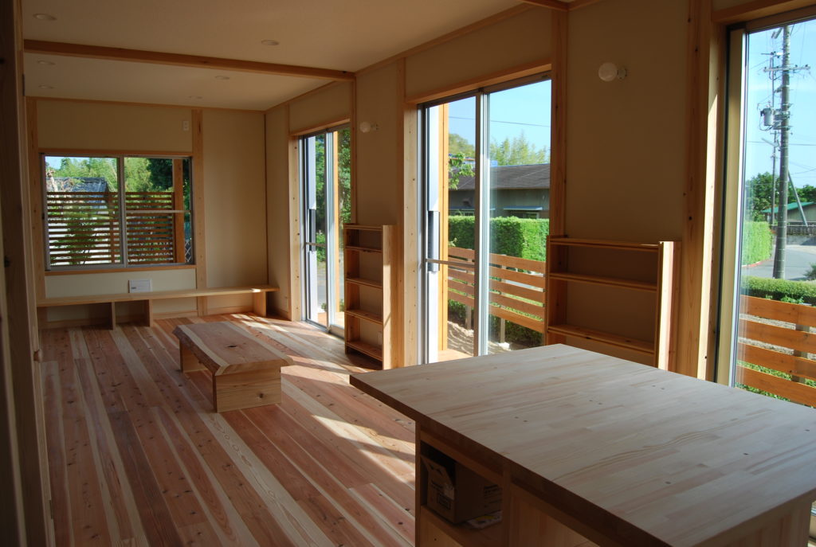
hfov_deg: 67.3
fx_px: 613
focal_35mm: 27
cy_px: 274
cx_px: 408
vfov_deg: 48.1
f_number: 5.6
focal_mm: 18
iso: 100
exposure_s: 1/125
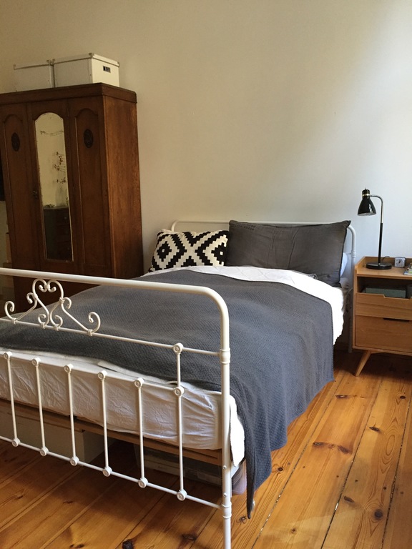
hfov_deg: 48.2
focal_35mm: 29
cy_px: 274
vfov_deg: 61.7
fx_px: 460
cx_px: 206
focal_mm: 4.15
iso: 200
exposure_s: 1/33
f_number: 2.2
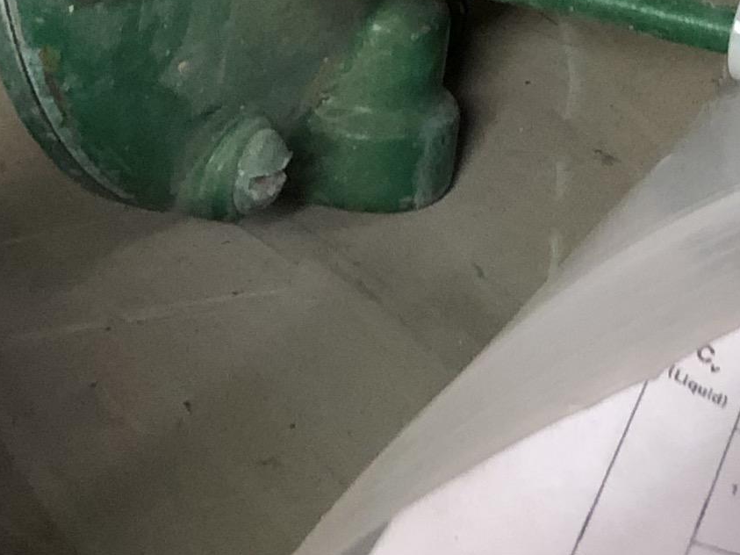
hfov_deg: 14.3
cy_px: -286
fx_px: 2864
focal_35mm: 134
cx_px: 853
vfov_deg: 10.7
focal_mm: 3.99
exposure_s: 1/15
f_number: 1.8
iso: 100
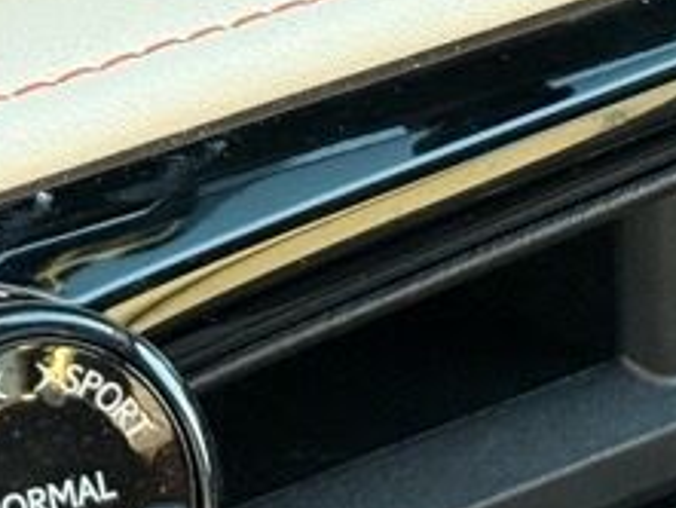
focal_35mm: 222
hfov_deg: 8.9
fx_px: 4338
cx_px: 664
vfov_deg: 6.6
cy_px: -389
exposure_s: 1/48
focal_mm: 6.76
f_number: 1.78
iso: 200
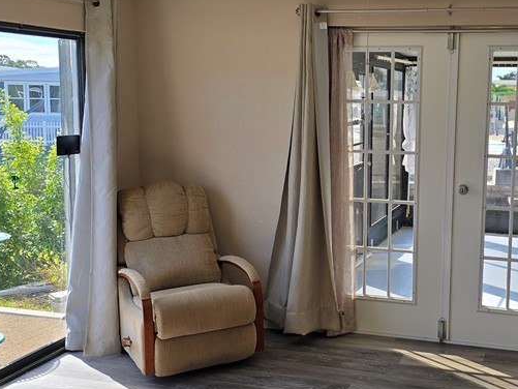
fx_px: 703
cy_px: 186
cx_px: 354
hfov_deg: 39.8
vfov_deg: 30.9
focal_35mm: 47
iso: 12
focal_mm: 6.3
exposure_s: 1/325
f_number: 1.7
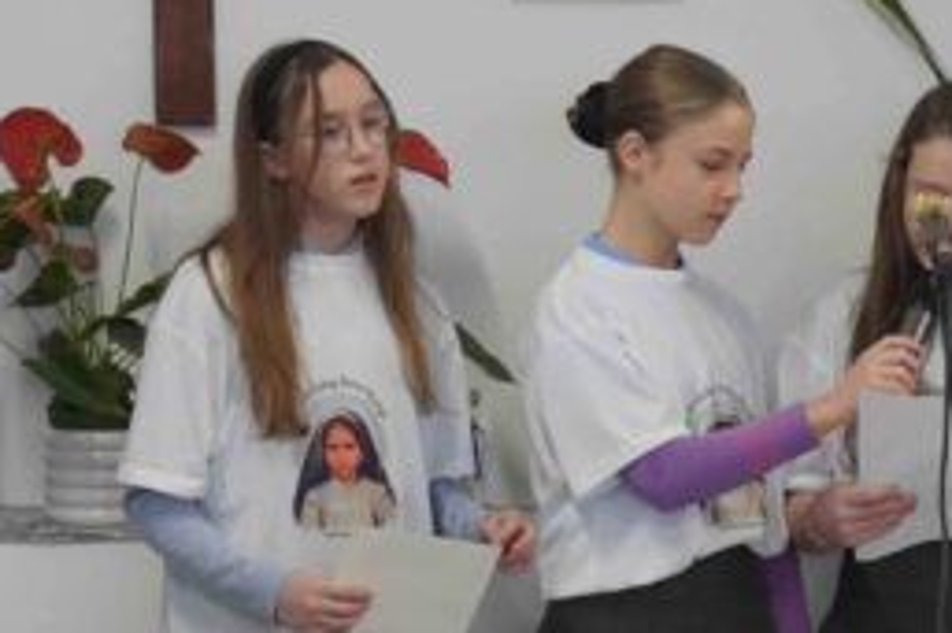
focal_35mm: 224
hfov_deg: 9.1
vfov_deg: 6.1
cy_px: 518
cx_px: 1033
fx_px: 5920
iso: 5000
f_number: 5.6
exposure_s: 1/160
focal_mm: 50
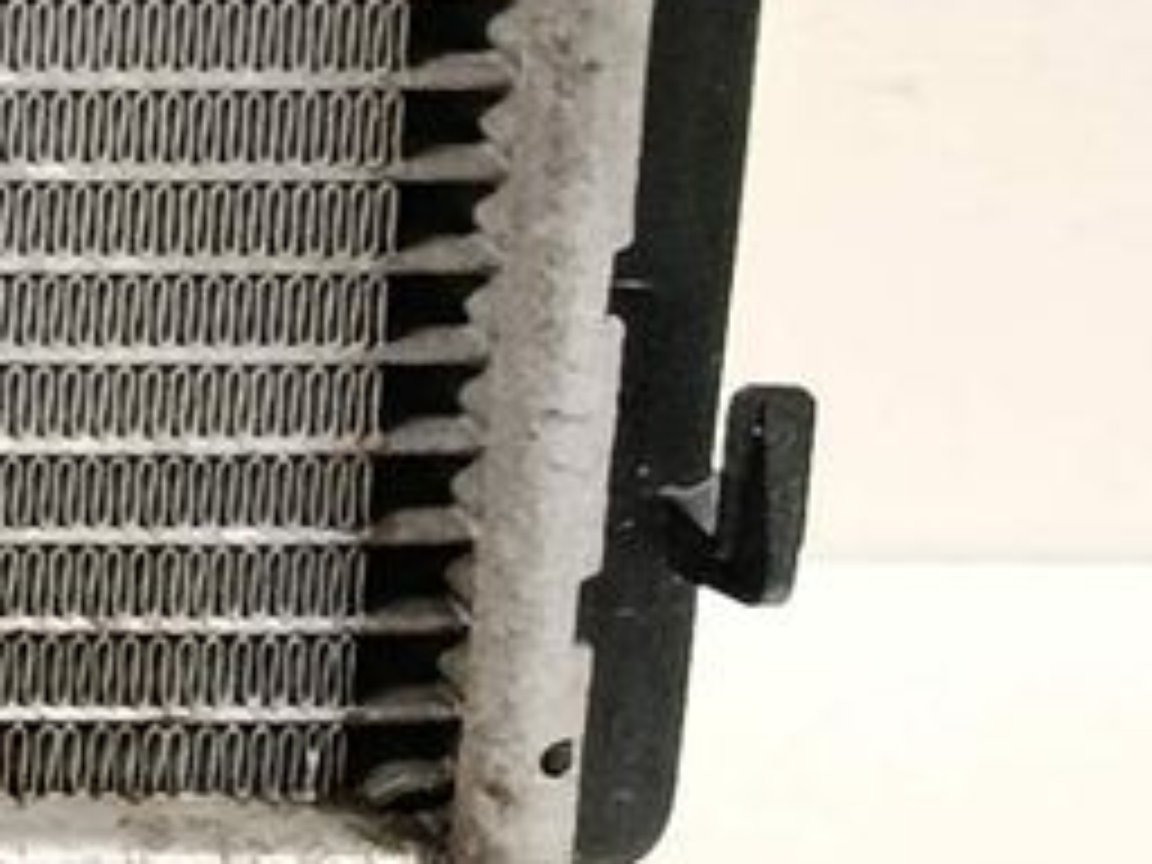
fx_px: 6390
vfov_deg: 7.2
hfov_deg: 8.3
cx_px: -2552
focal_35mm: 192
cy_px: -1282
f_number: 1.7
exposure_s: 1/25
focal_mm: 5.24
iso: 1138
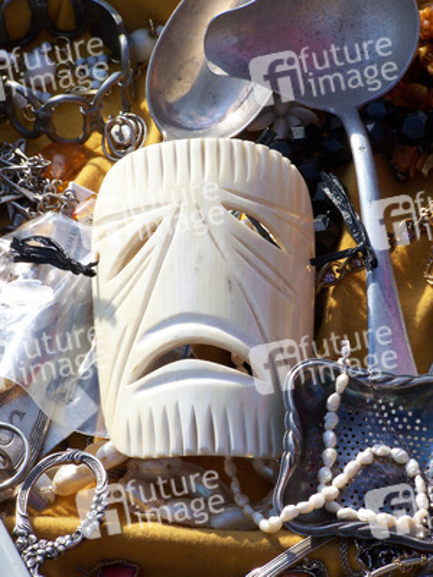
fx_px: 3152
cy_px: 288
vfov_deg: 10.5
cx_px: 216
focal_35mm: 189
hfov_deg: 7.9
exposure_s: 1/500
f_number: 6.3
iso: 200
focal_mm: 31.3
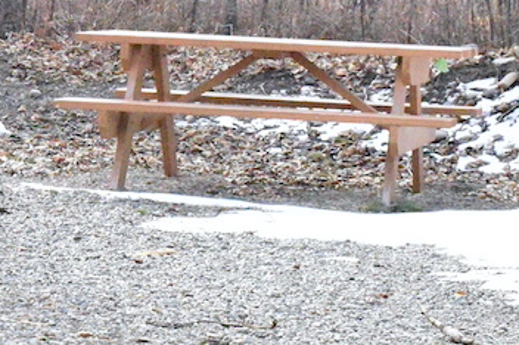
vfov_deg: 7.8
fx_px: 2506
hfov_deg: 11.7
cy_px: -44
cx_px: -47
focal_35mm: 174
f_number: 11
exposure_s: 1/4000
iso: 16000
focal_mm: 34
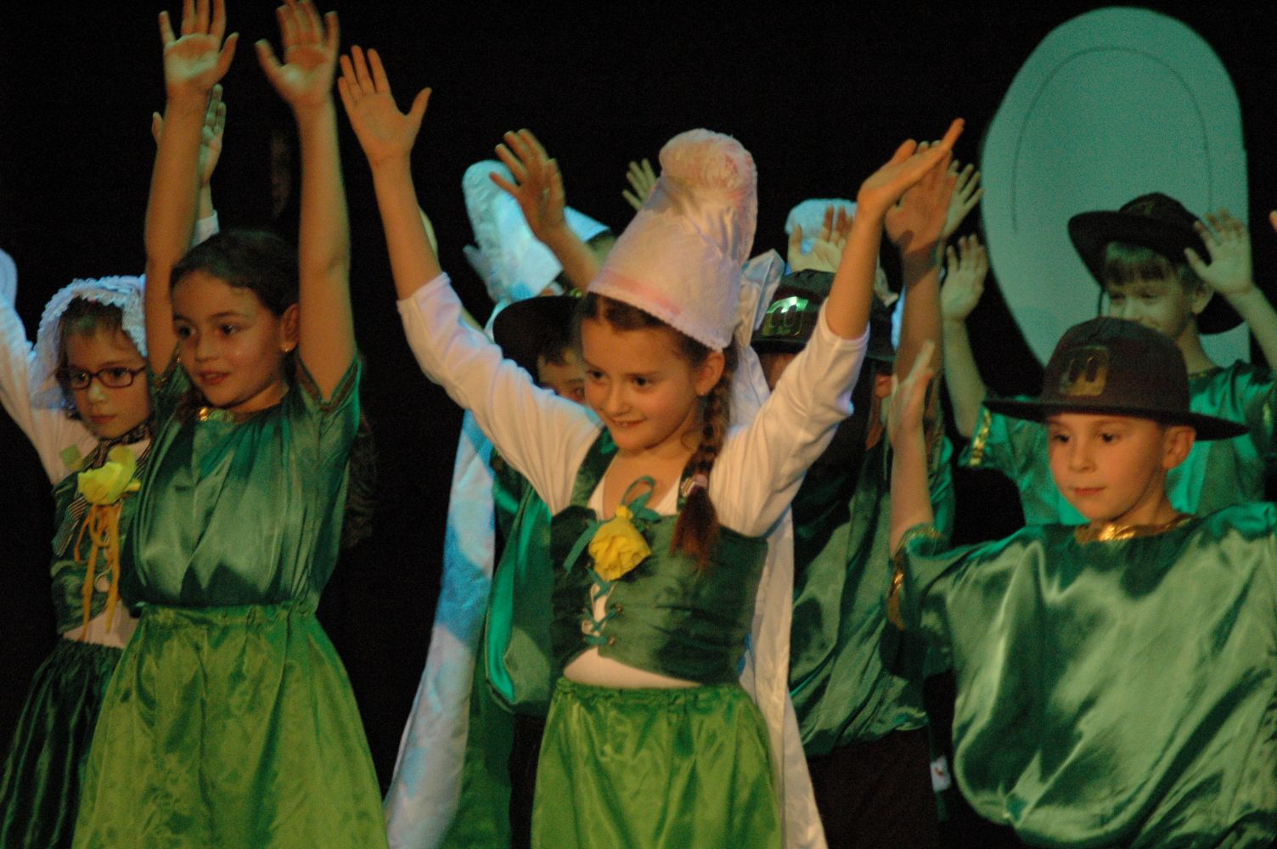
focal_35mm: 183
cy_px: 424
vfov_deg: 7.5
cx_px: 638
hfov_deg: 11.2
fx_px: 6486
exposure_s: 1/40
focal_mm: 122
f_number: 4.2
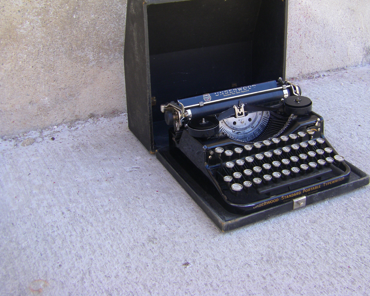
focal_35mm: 49
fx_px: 537
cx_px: 220
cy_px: 115
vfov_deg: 30.7
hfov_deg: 37.9
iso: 64
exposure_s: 1/100
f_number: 3.5
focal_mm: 6.3
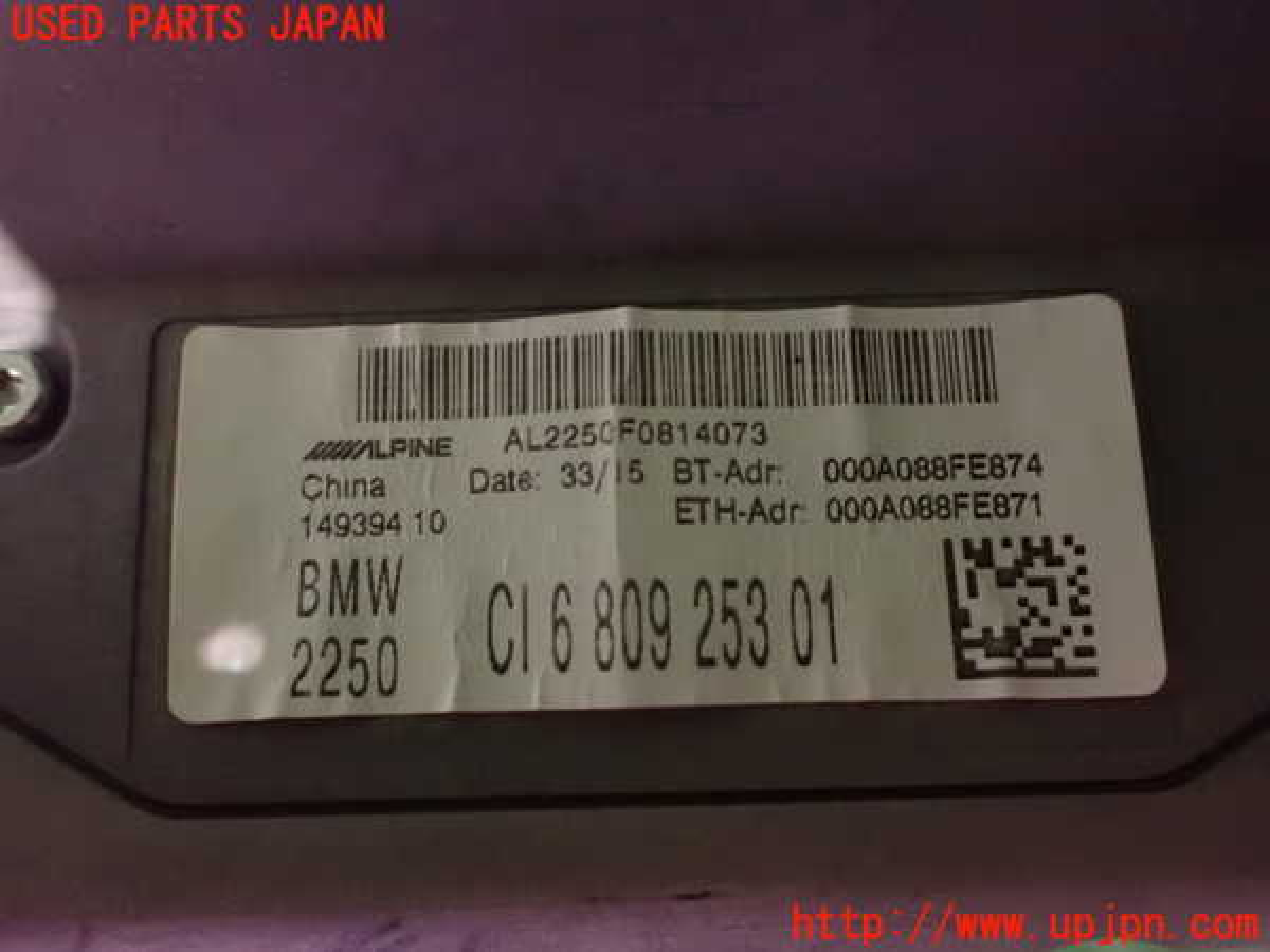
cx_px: 635
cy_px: 476
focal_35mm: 30
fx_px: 1101
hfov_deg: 60.0
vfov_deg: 46.8
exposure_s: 1/8
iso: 1600
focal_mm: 5.4
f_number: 2.3
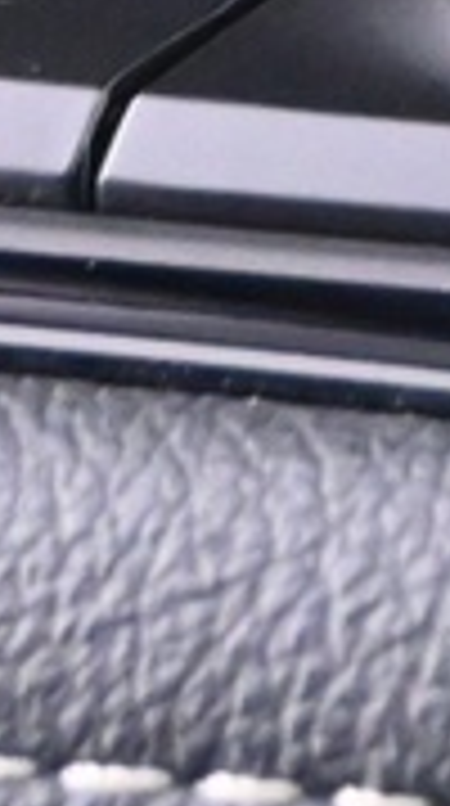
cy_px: -1193
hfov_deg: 3.6
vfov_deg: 7.1
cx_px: 2790
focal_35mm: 285
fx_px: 6077
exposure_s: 1/6
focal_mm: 20
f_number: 3.8
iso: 2500
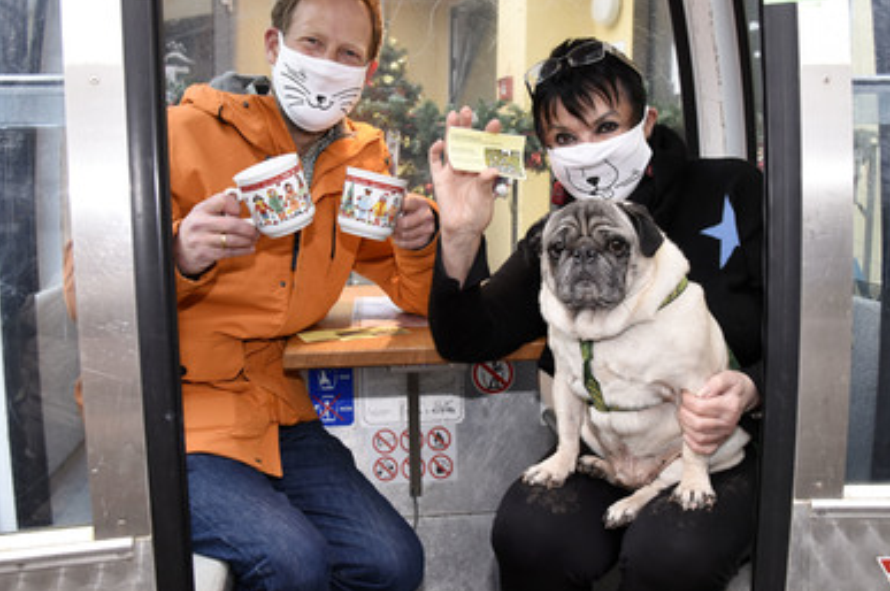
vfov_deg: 37.7
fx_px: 864
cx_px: 456
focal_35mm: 35
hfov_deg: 54.5
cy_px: 271
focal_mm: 30
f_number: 6.3
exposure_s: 1/160
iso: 1600
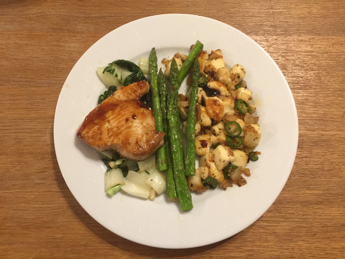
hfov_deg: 61.7
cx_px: 172
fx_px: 289
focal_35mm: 29
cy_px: 130
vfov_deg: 48.2
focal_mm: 4.15
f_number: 2.2
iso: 100
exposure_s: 1/17
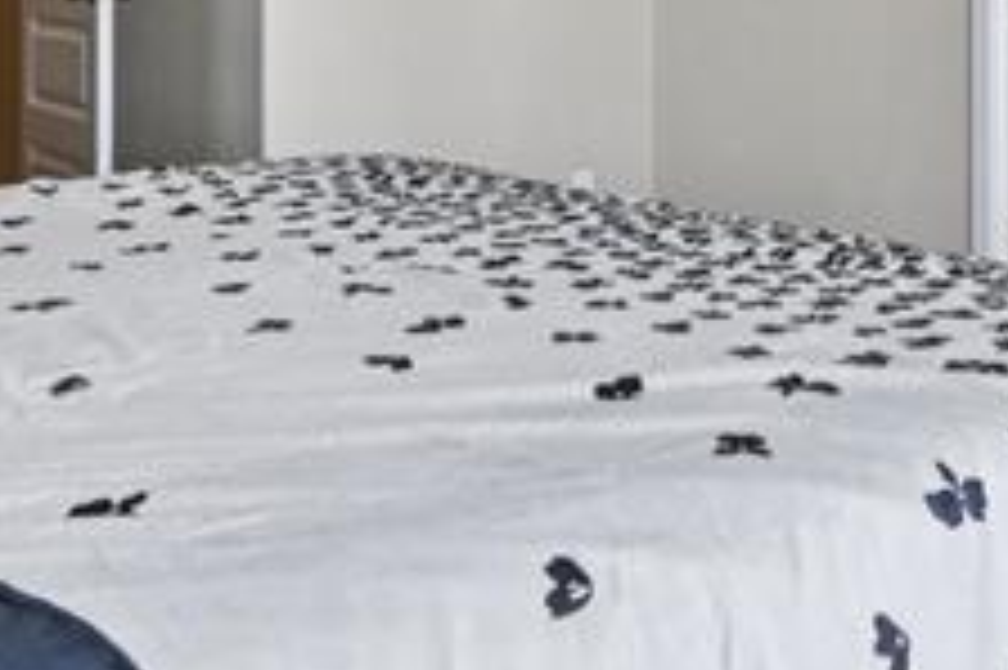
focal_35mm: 64
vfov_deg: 20.1
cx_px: 850
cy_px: -90
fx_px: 1791
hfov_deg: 30.4
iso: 280
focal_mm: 14
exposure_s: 1/15
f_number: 11
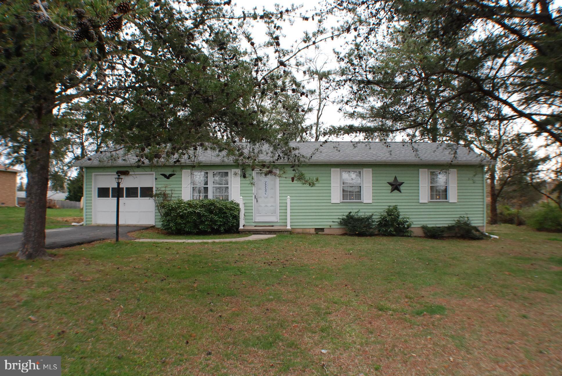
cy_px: 188
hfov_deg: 61.9
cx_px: 281
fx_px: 469
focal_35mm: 30
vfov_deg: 43.7
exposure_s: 1/320
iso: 1000
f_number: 9
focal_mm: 20
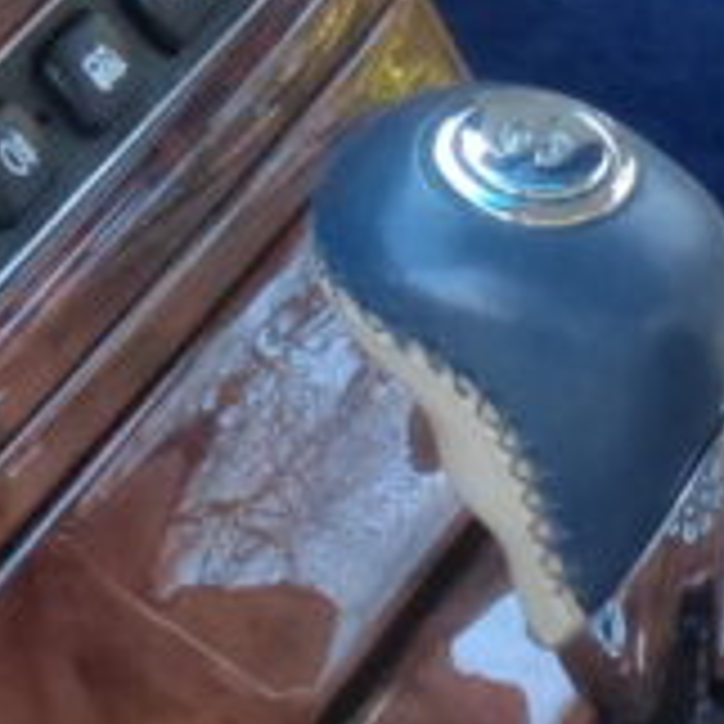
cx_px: 634
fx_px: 5040
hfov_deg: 8.2
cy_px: 297
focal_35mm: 213
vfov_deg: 8.2
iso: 800
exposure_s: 1/60
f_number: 4.5
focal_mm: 6.8
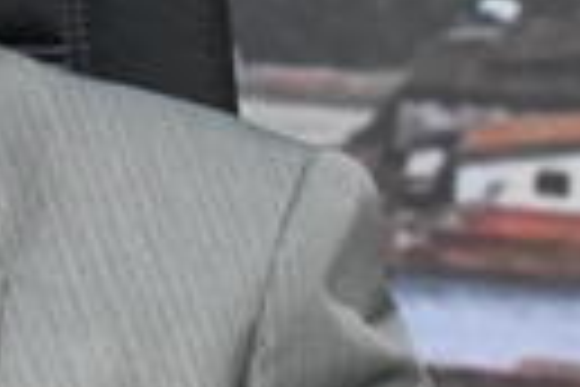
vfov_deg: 3.4
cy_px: 263
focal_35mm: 408
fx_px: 6580
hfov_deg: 5.0
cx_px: -414
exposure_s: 1/25
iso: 4000
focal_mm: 55
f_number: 8
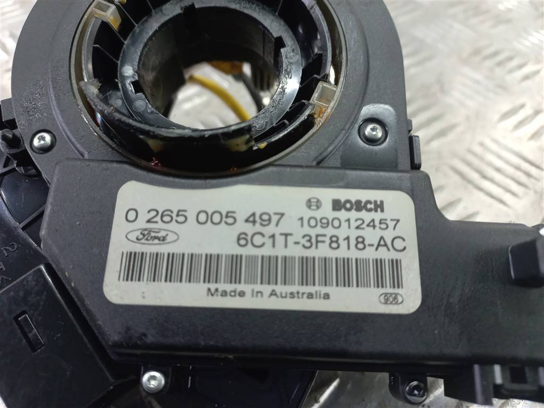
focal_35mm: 25
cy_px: 204
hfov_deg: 69.4
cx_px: 272
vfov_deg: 54.9
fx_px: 393
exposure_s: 1/50
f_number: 1.8
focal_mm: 4.6
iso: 125
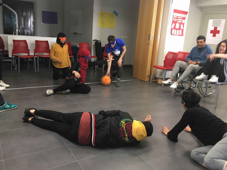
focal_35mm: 31
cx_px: 112
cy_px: 80
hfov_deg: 58.4
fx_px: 203
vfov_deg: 45.4
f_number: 2.2
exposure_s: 1/33
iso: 125
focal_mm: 4.15
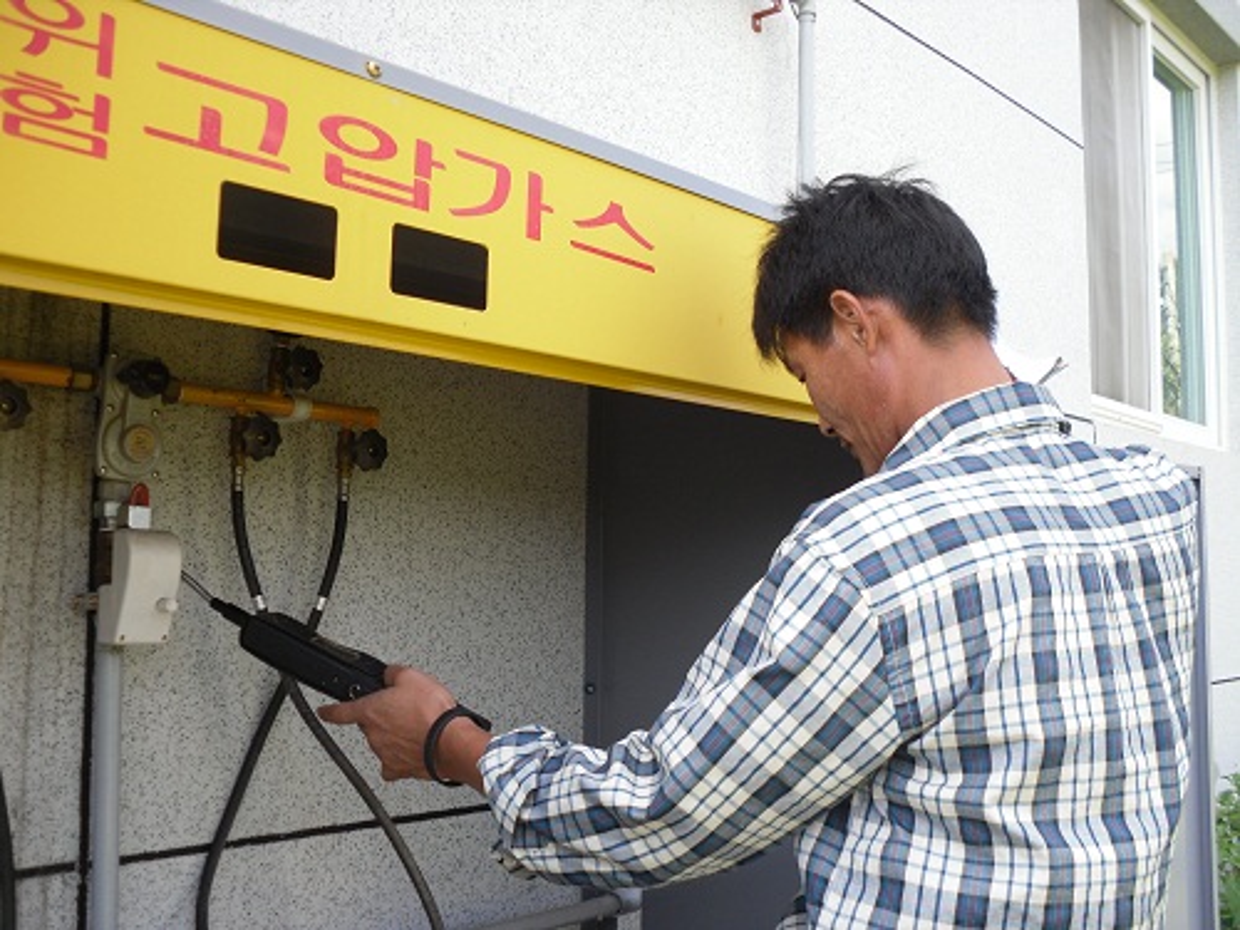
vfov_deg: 40.7
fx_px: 1254
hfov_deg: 52.6
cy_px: 465
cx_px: 620
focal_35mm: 35
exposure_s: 1/133
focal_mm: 6.3
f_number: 3
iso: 80
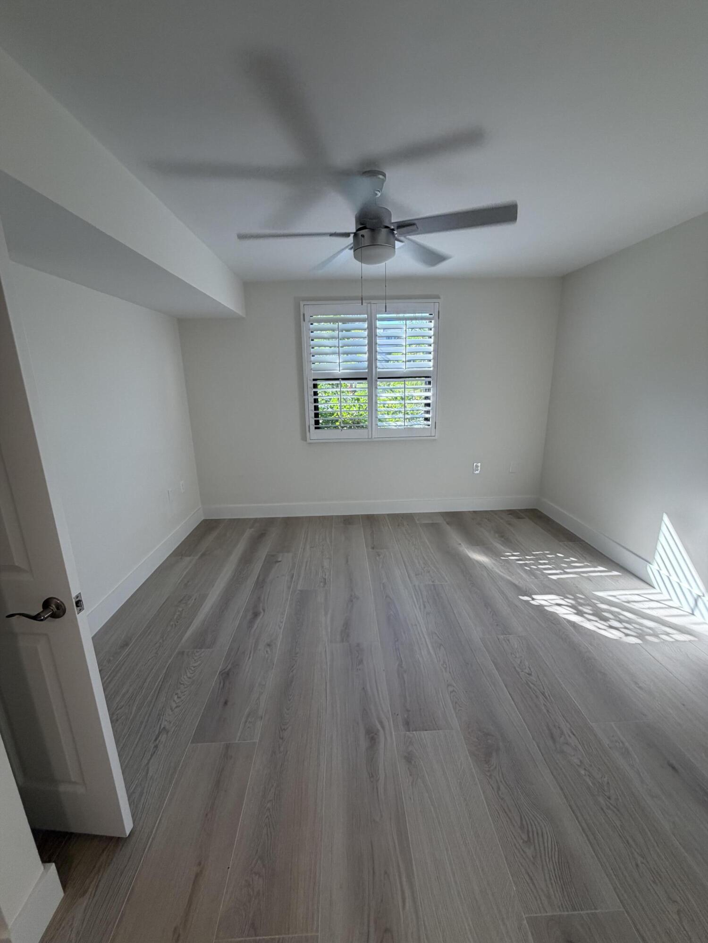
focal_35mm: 14
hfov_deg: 85.7
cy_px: 472
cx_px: 354
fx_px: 382
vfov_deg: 102.1
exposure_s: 1/120
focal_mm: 2.22
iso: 125
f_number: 2.2
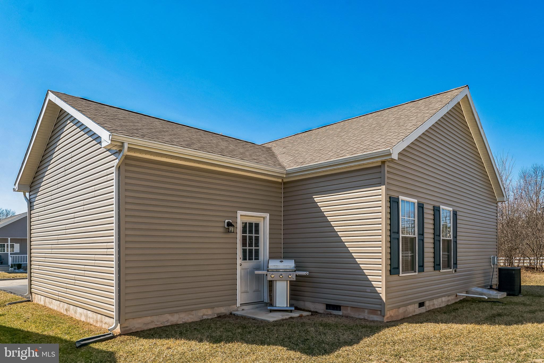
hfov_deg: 74.9
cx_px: 272
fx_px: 355
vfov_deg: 54.1
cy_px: 182
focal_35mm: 24
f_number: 8
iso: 200
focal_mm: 23.5
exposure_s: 1/400
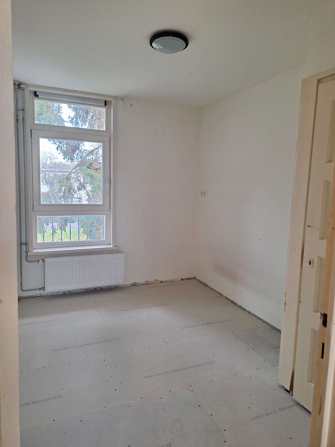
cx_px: 168
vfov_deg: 73.9
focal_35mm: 23
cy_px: 224
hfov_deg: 58.9
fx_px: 297
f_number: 1.8
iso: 200
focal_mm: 5.54
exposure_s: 1/40
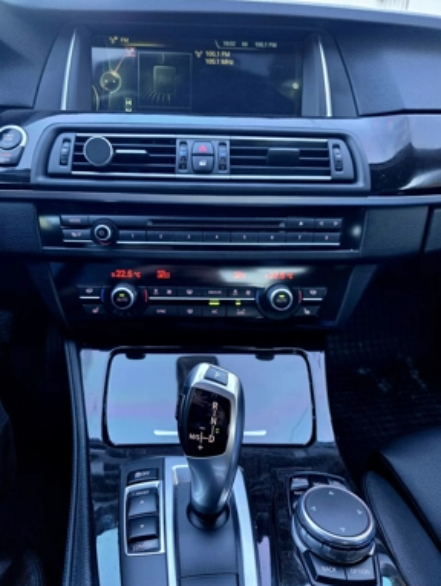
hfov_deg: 56.9
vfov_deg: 71.5
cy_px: 291
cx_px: 214
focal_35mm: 24
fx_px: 407
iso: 250
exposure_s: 1/101
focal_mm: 6.3
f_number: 1.7
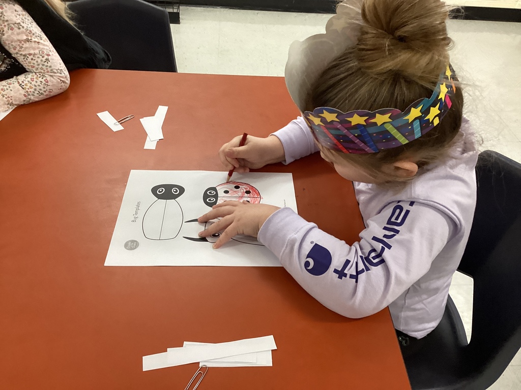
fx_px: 467
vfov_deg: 45.4
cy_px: 195
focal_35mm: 31
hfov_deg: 58.4
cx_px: 260
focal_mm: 3.3
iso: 200
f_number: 2.4
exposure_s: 1/60
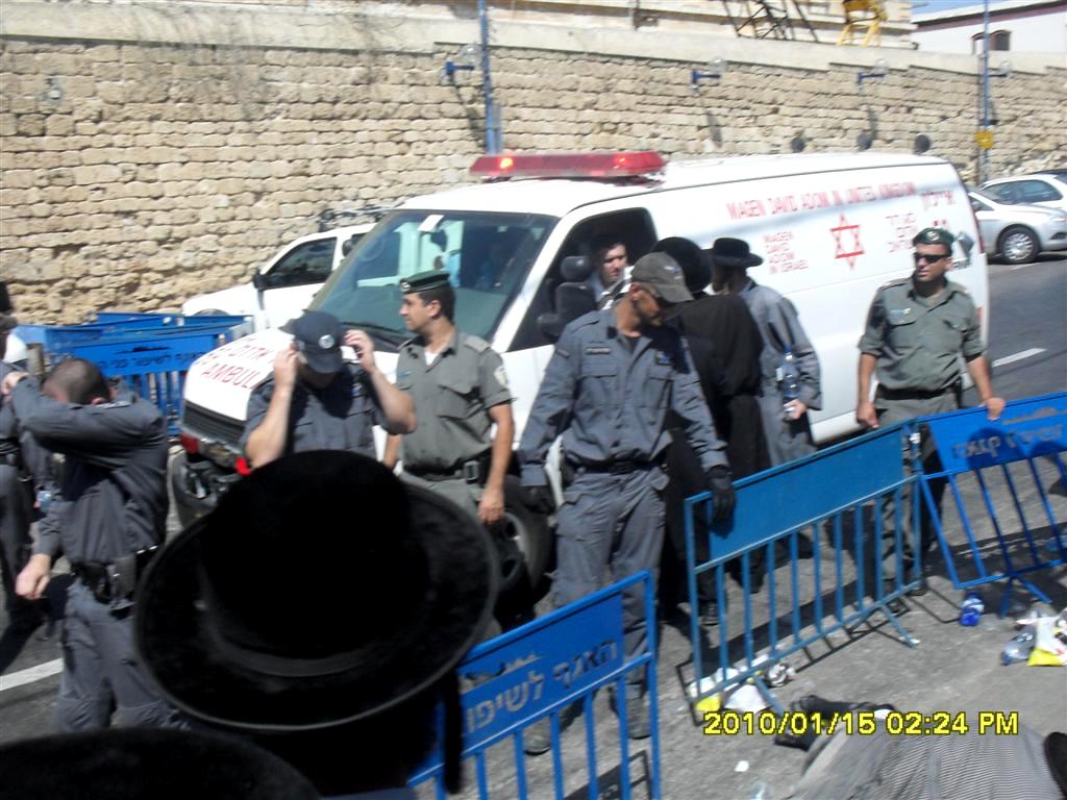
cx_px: 534
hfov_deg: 49.0
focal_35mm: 38
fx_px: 1171
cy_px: 400
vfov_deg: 37.7
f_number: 8.3
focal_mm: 6.3
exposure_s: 1/180
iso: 80
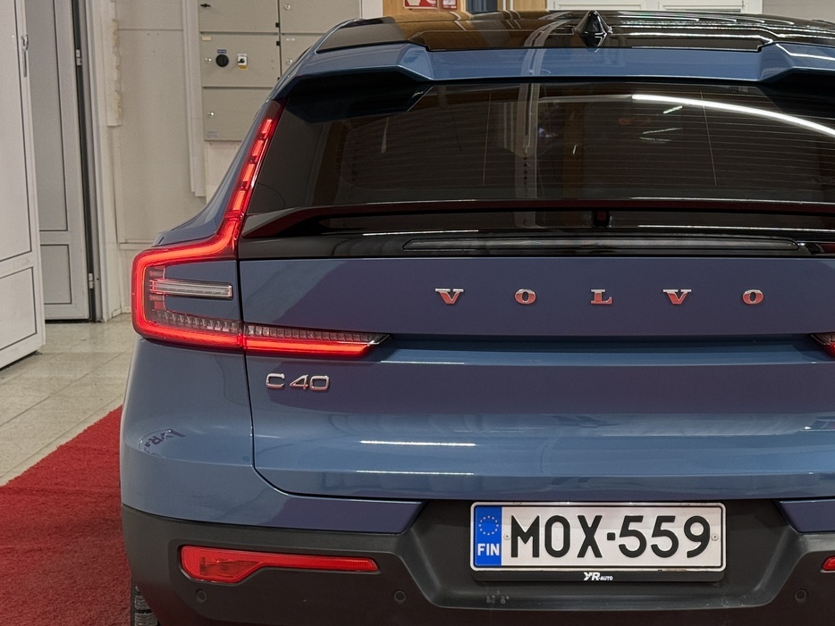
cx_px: 602
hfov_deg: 26.1
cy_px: 378
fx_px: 1785
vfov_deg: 19.9
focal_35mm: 74
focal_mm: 6.76
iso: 80
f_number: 1.78
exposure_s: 1/50
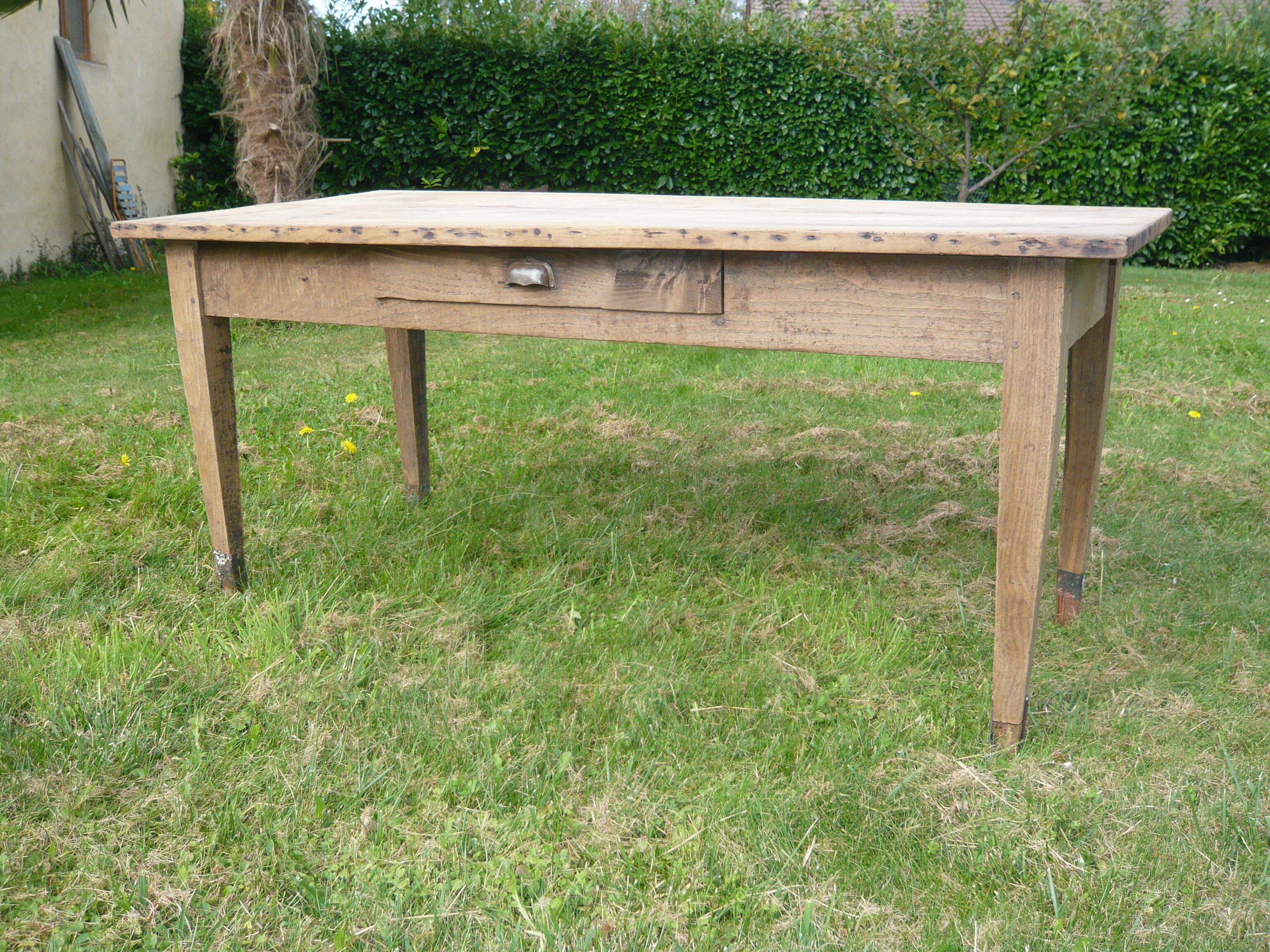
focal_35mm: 34
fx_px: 1247
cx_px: 635
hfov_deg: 54.0
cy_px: 476
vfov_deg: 41.8
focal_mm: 5.5
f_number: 3.1
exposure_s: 1/320
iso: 100
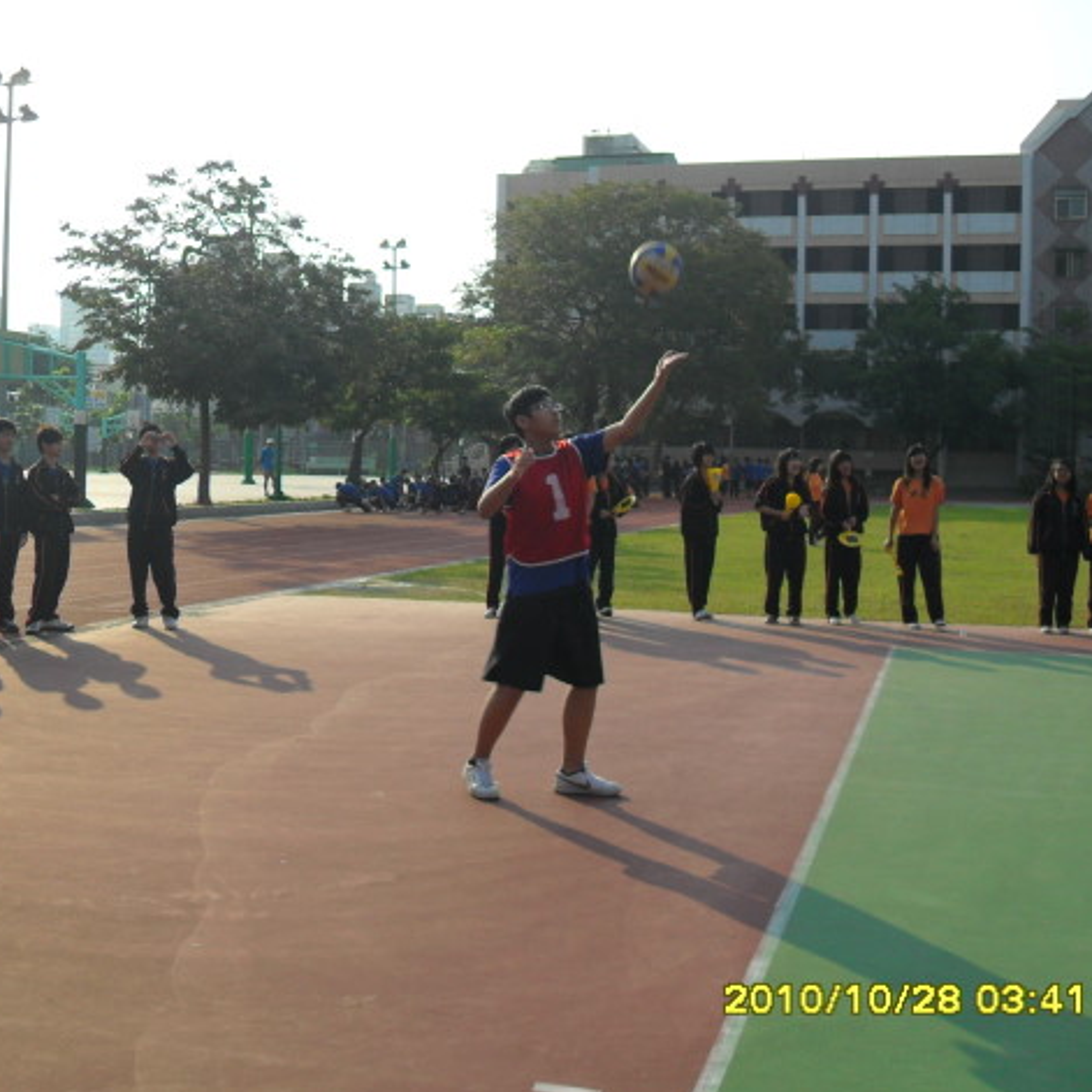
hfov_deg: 40.0
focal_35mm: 42
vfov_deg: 40.0
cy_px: 549
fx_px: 1499
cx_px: 485
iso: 100
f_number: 8.9
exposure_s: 1/125
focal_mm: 6.2
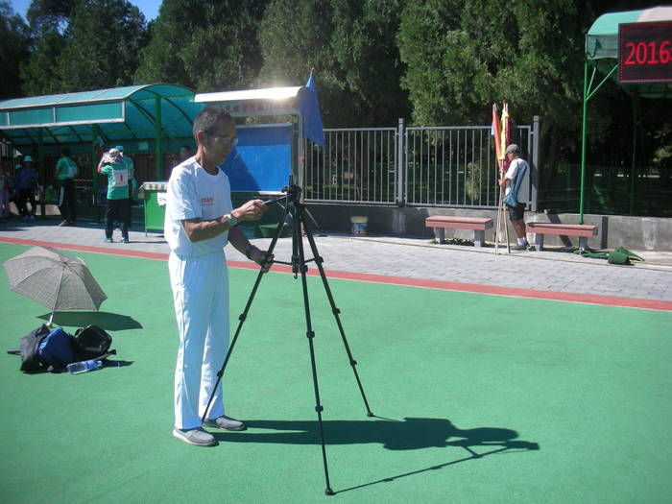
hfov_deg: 52.6
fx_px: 679
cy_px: 252
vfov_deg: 40.7
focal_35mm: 35
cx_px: 336
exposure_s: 1/124
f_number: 7.9
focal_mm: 5.8
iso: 56
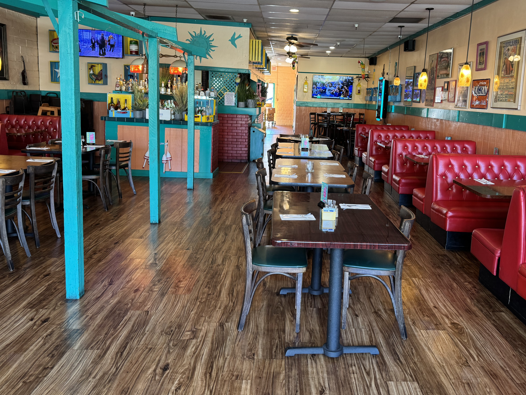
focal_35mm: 29
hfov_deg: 61.4
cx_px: 302
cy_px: 159
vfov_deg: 48.0
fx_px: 441
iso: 200
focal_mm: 6.76
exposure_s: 1/60
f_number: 1.78
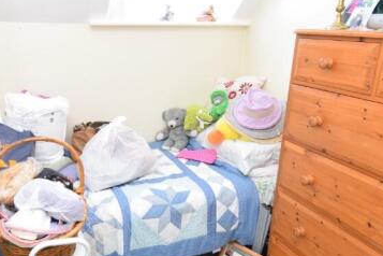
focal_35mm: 33
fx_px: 351
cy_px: 153
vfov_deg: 39.8
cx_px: 143
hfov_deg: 56.5
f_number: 4
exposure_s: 1/60
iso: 560
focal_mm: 12
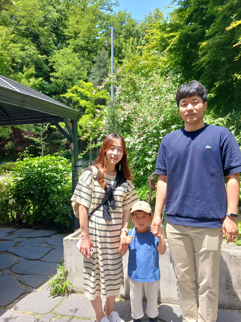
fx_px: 260
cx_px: 122
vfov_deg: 63.4
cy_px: 161
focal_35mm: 28
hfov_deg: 49.8
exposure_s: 1/125
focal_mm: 4
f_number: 1.8
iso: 20
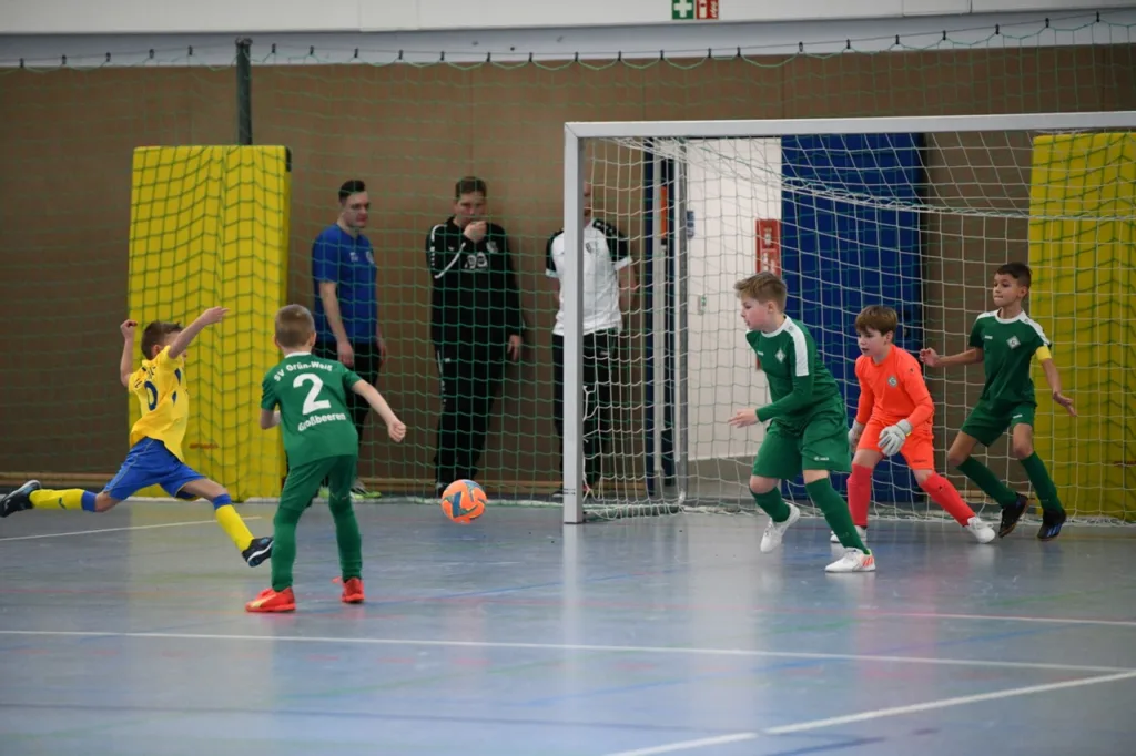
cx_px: 568
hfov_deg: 11.4
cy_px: 378
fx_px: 5678
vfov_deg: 7.6
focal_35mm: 180
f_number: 2.8
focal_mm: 180
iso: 8000
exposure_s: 1/1250
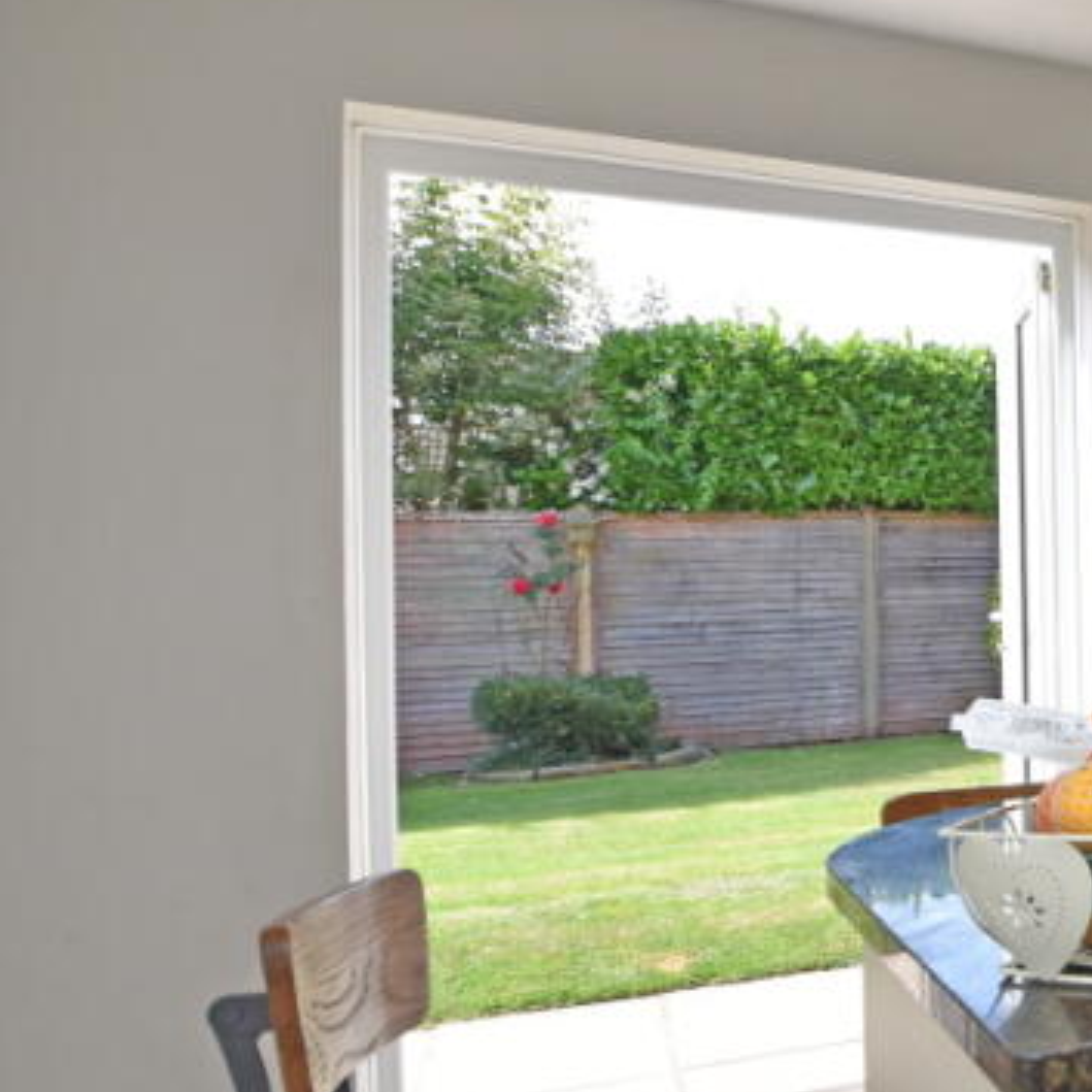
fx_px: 1321
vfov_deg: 44.9
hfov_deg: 30.3
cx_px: 1556
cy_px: 565
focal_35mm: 37
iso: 160
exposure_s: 1/200
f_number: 5
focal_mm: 10
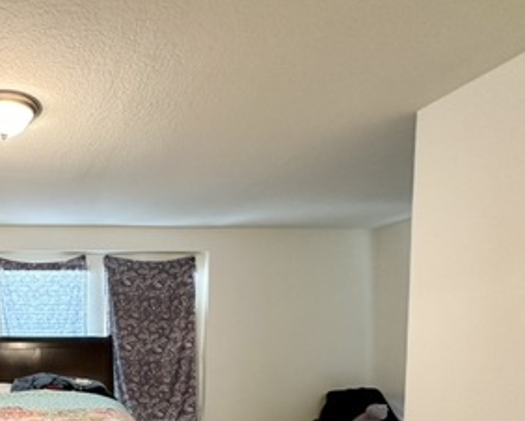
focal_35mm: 31
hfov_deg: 49.0
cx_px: 24
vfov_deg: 43.9
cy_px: 361
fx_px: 482
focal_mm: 2.22
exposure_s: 1/60
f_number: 2.2
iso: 320
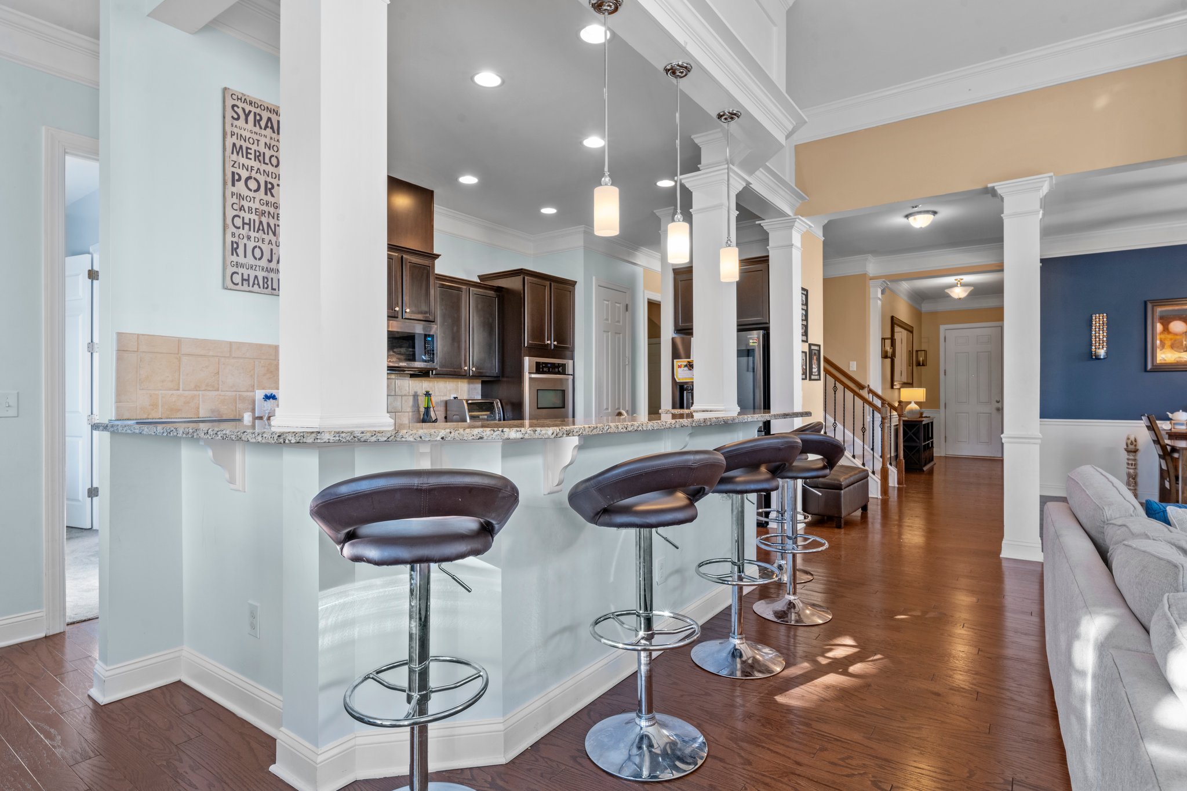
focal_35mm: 19
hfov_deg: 86.9
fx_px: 626
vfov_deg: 64.5
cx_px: 594
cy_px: 396
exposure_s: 1/2.5
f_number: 8
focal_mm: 19
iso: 400
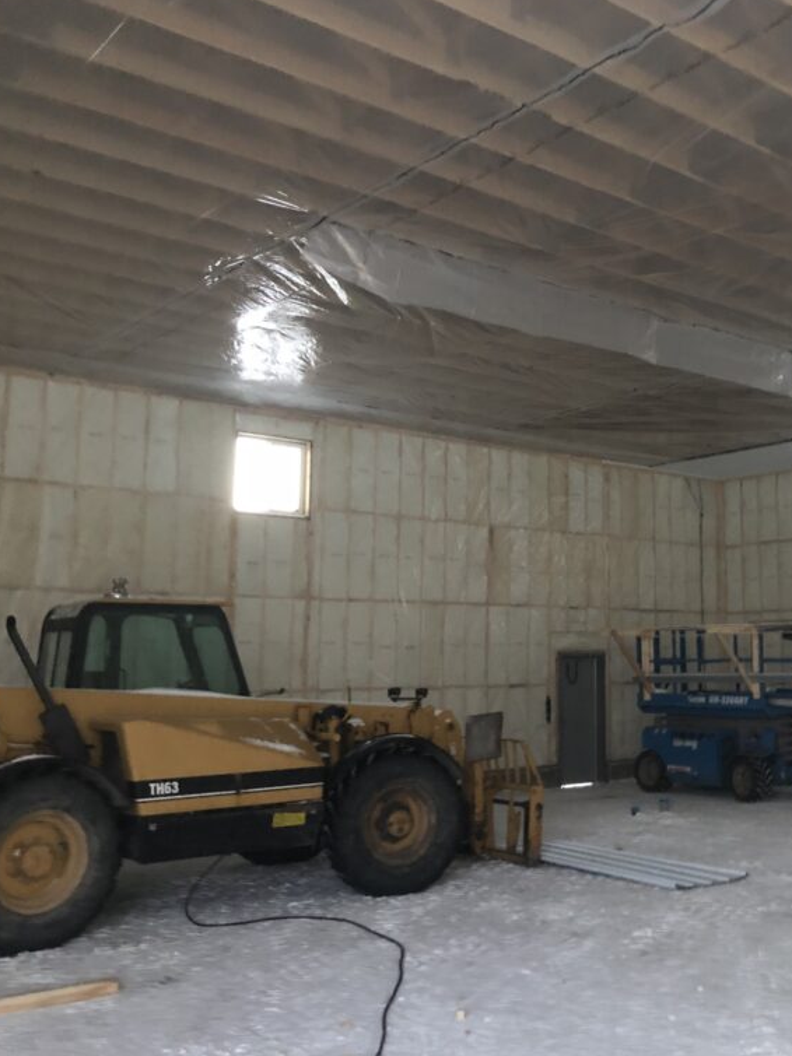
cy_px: 520
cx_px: 589
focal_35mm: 38
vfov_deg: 49.0
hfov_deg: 36.9
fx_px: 1160
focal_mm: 3.99
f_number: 1.8
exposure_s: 1/4
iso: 100
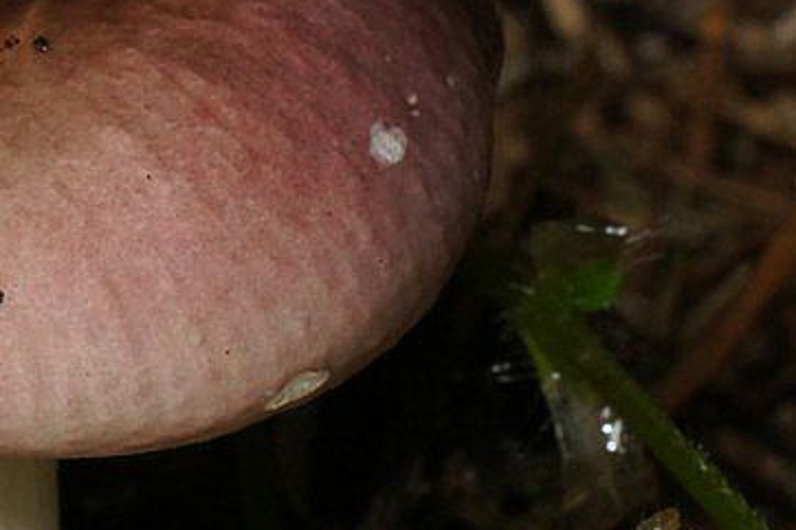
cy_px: 412
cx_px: -123
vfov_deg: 3.1
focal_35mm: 447
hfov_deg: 4.6
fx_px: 9879
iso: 1600
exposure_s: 1/160
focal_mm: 90
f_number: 16
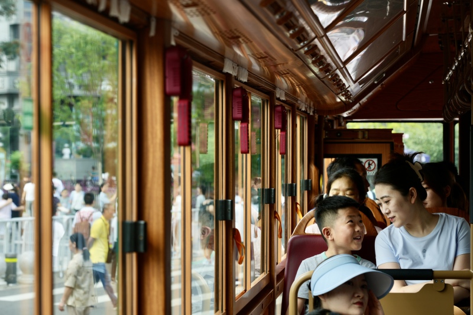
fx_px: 1379
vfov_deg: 13.0
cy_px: 158
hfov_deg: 19.5
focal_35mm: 105
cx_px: 236
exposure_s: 1/125
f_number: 7.1
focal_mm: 105
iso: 160
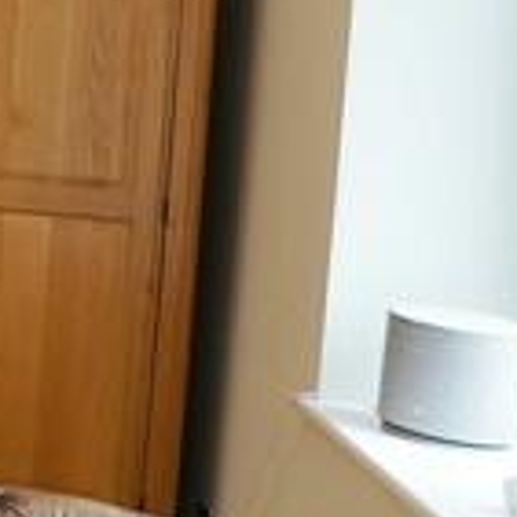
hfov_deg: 14.6
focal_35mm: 74
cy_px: 50
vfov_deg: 22.8
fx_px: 1250
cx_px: -730
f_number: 4
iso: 1600
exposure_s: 1/160
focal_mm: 12
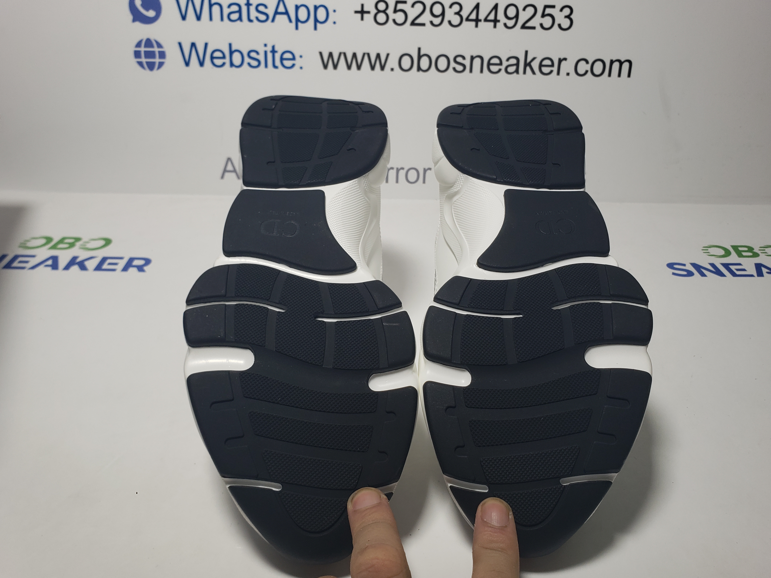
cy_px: 289
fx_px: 579
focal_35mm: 26
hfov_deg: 67.3
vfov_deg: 53.1
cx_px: 386
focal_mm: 4.3
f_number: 2.4
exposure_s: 1/225
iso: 50
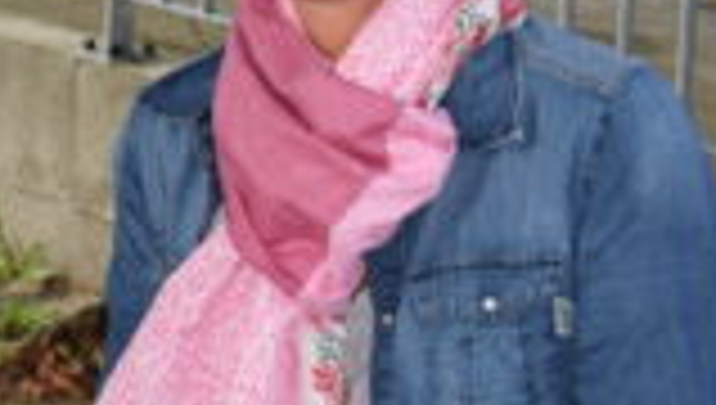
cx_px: -1418
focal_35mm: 202
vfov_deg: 6.0
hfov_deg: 8.8
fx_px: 3841
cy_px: -38
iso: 160
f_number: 5.6
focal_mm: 20
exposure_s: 1/125
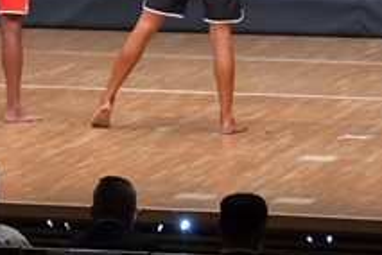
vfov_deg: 3.2
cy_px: -79
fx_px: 4509
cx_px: -73
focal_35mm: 425
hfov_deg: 4.8
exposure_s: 1/400
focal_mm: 78
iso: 6400
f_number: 5.6
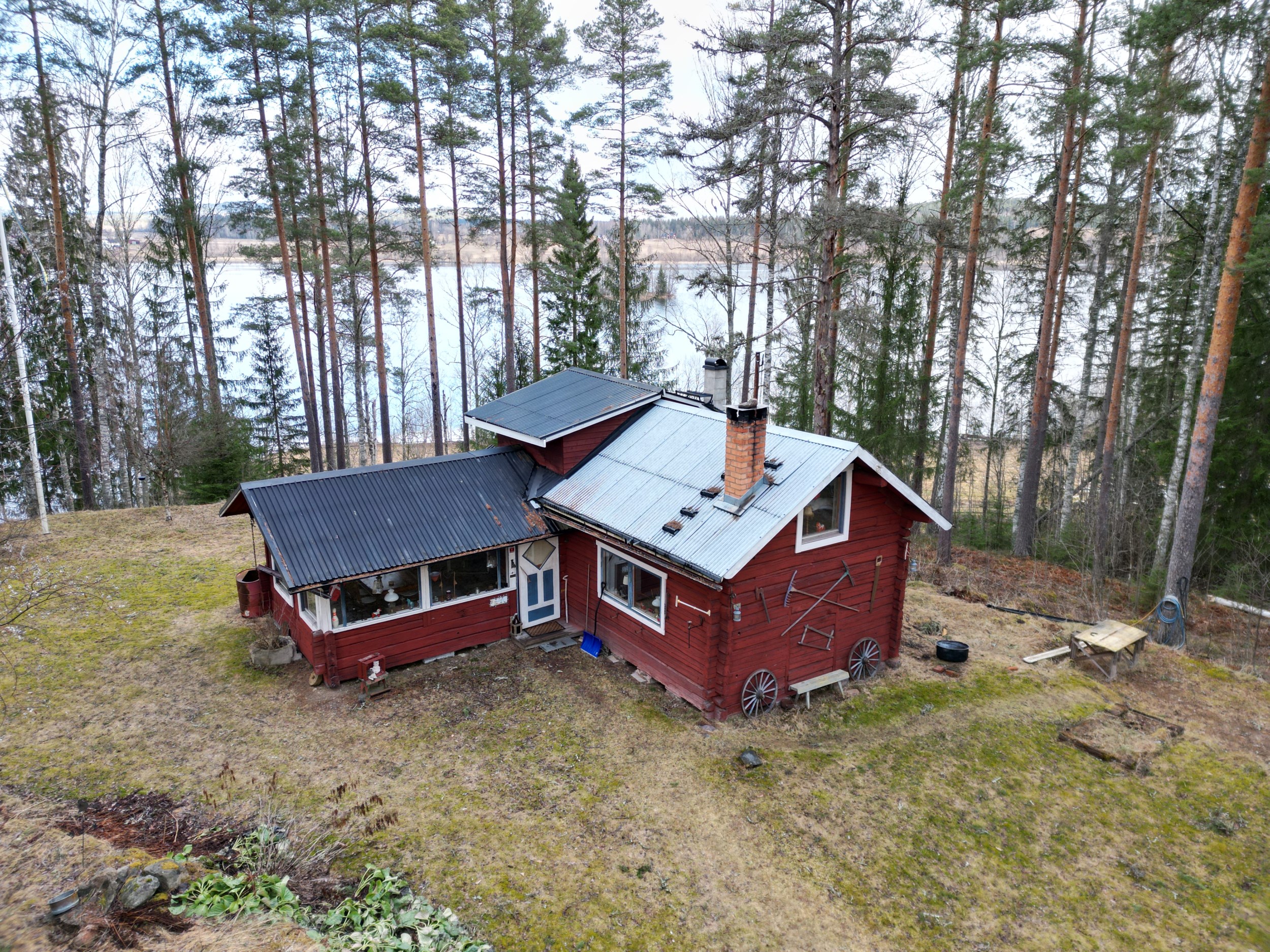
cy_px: 476
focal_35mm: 24
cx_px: 635
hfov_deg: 71.6
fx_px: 881
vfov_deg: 56.8
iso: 150
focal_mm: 6.72
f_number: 1.7
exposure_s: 1/350
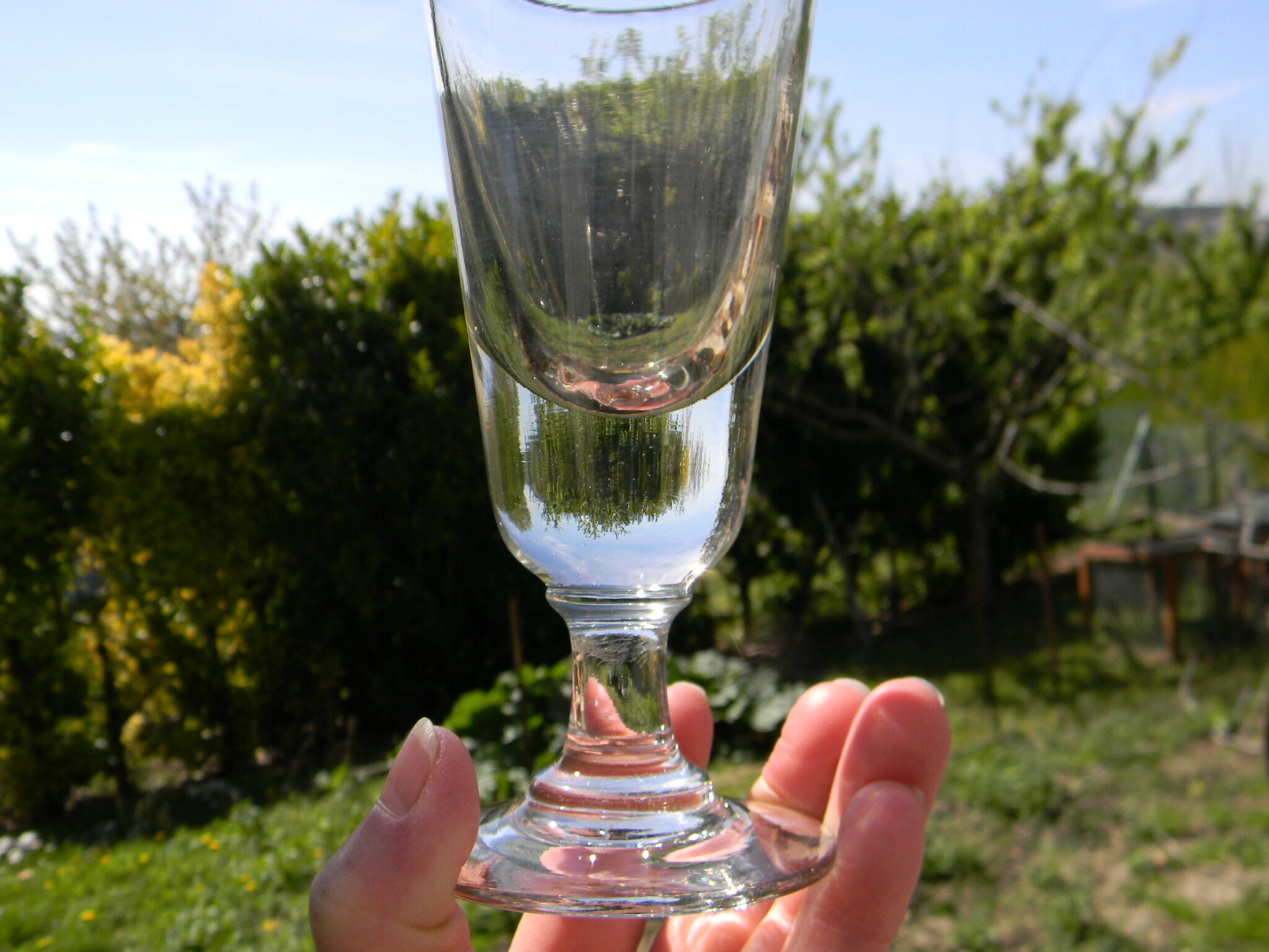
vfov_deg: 49.7
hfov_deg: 63.4
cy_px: 476
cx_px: 634
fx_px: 1026
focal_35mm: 28
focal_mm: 5
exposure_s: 1/694
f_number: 3.5
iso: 80
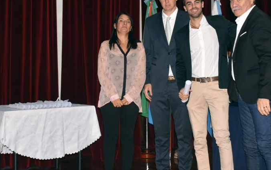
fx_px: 464
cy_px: 56
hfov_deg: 32.6
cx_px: 134
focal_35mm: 63
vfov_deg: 20.6
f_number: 5
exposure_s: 1/60
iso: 800
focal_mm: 27
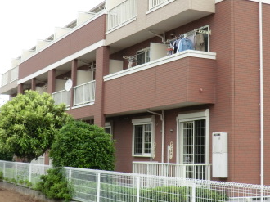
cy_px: 72
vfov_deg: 22.2
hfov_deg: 29.3
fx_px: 514
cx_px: 173
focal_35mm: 66
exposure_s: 1/80
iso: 80
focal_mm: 6.1
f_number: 3.6
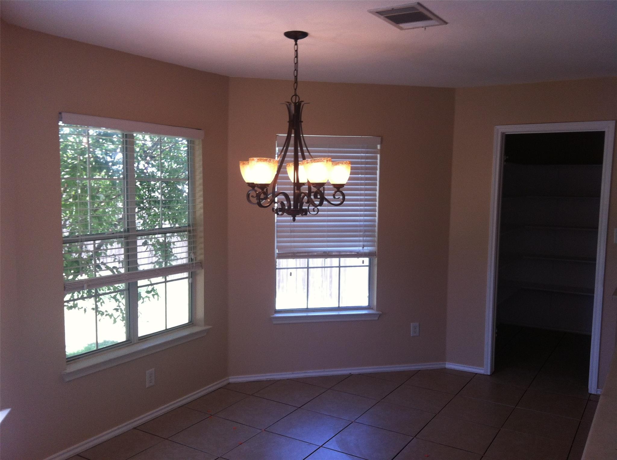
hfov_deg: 52.7
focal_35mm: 35
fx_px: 623
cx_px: 308
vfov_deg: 40.6
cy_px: 230
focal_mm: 3.85
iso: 100
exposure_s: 1/60
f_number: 2.8
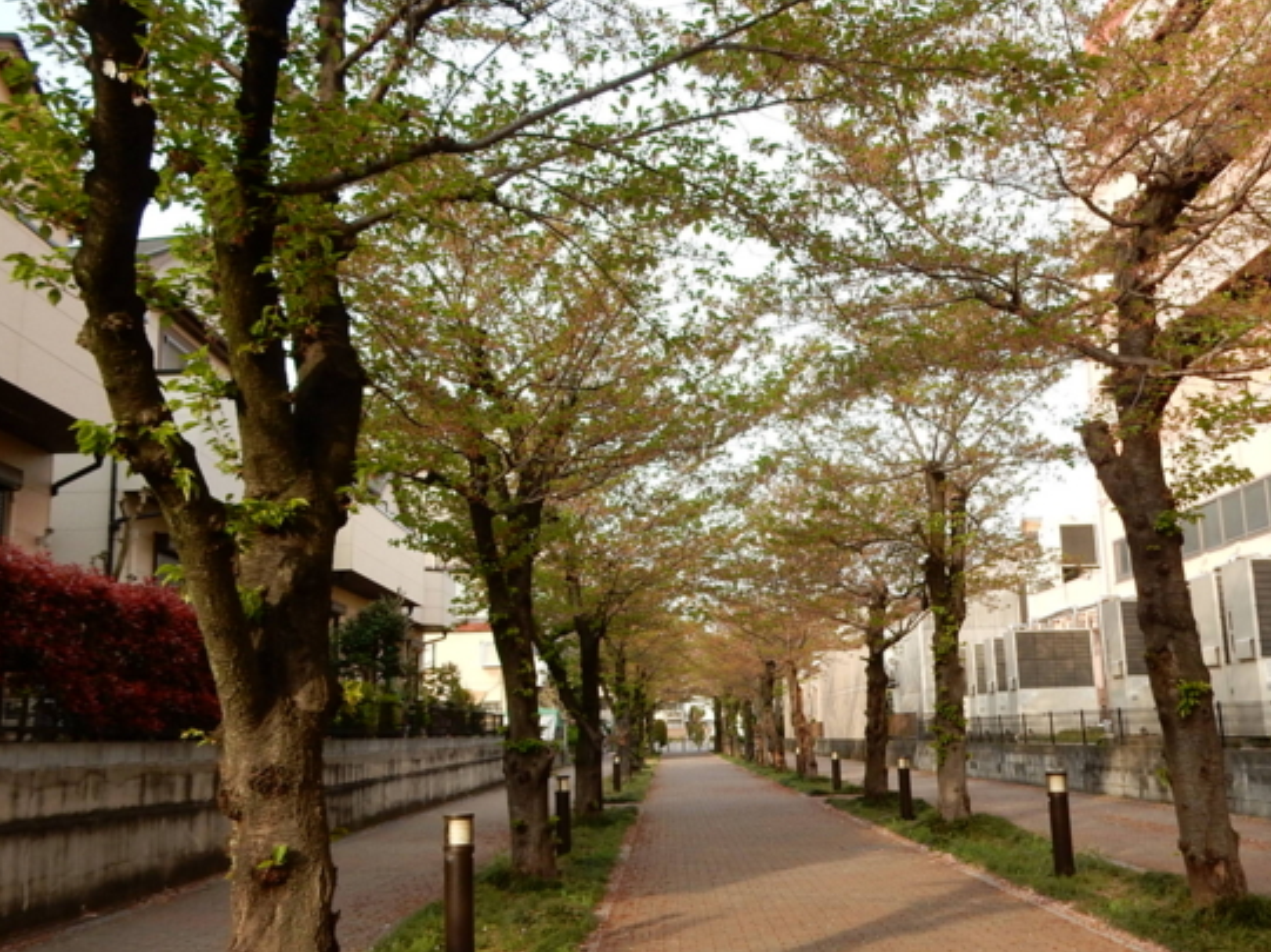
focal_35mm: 37
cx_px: 695
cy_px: 440
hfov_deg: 50.1
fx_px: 1358
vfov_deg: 38.6
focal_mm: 4.5
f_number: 3.7
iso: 125
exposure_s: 1/320
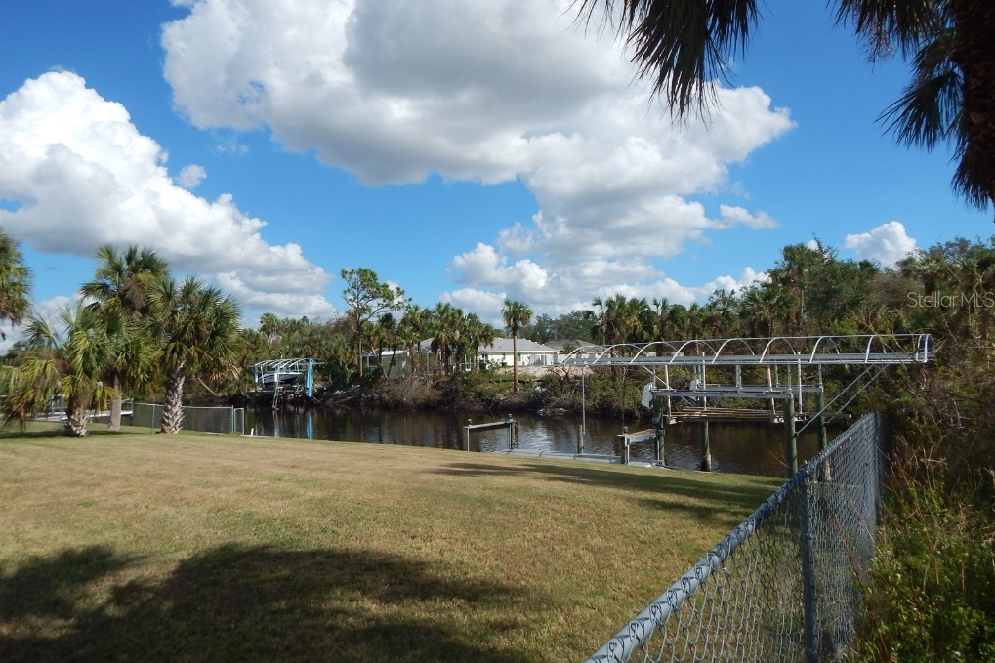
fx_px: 636
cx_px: 499
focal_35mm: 23
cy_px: 299
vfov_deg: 55.0
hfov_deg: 76.1
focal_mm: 4
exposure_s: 1/800
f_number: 6
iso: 125
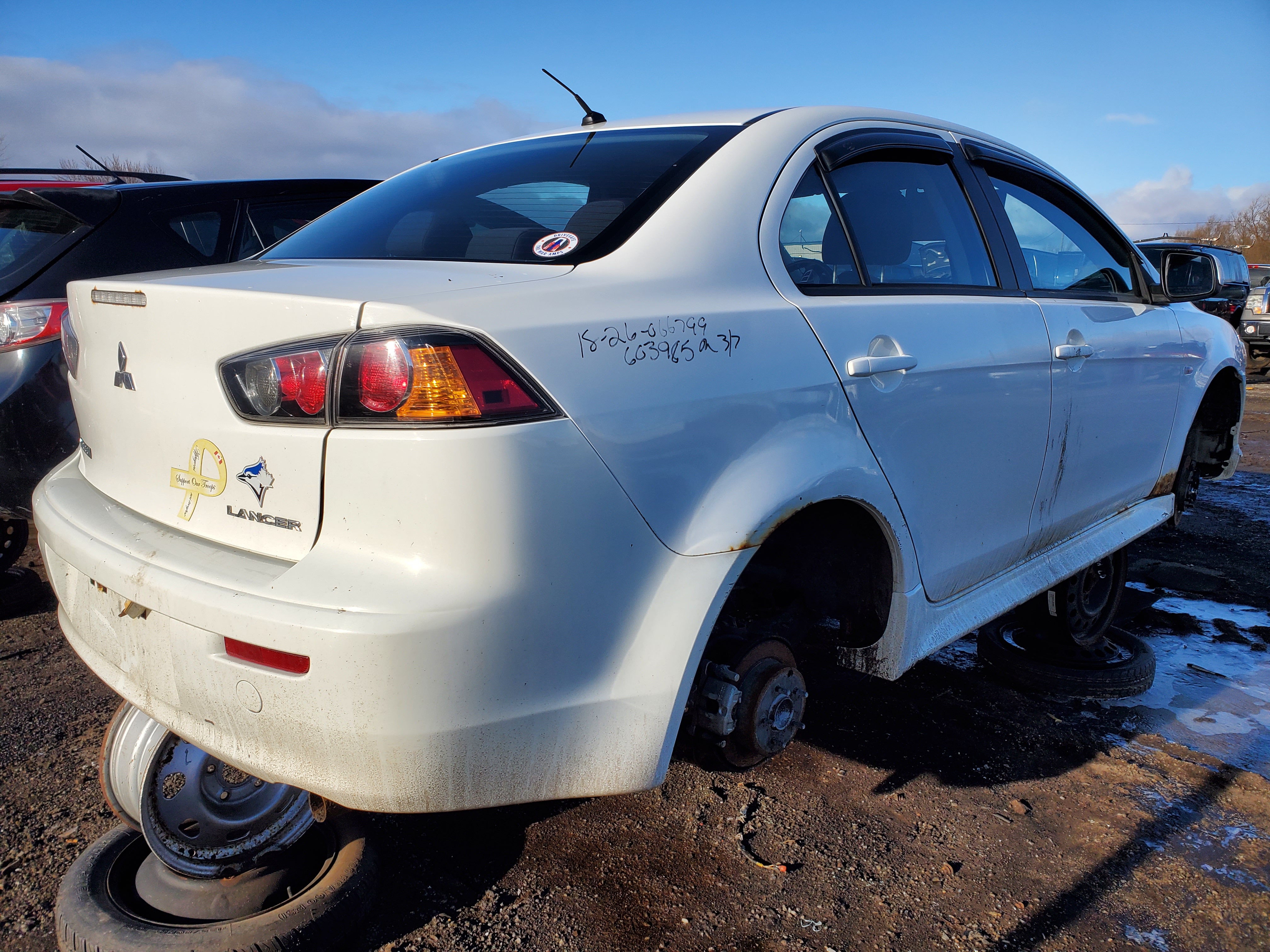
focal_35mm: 26
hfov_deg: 67.3
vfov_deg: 53.1
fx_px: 954
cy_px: 476
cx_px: 635
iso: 50
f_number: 2.4
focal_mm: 4.3
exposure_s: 1/1614
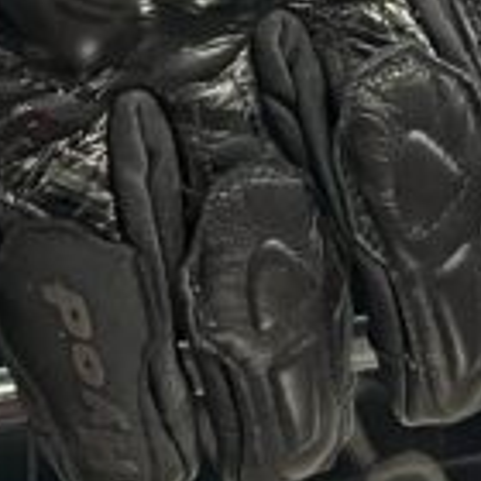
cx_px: 275
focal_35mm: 168
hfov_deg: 10.4
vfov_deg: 9.4
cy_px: -608
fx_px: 2641
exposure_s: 1/60
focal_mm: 5.1
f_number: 1.6
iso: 250
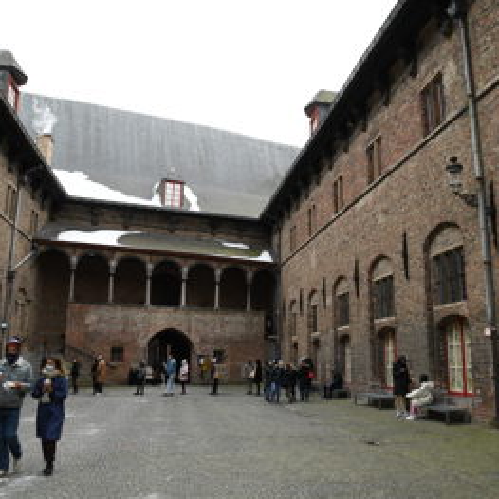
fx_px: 506
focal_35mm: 31
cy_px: 251
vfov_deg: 52.5
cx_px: 304
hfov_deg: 52.1
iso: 100
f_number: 5
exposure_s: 1/40
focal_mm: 16
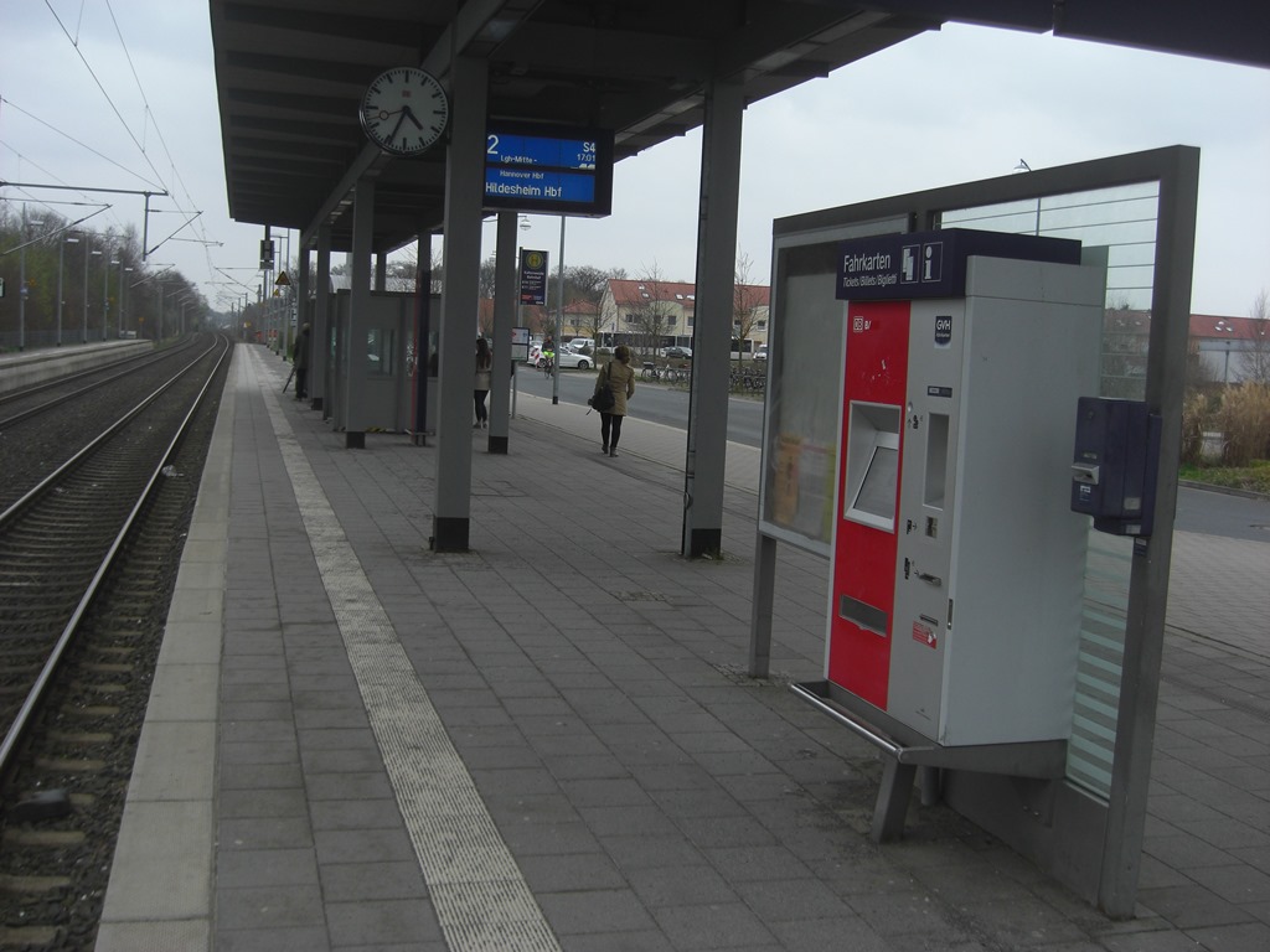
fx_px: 1394
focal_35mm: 38
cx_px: 635
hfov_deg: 49.0
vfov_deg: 37.7
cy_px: 476
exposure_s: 1/125
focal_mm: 7.9
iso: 80
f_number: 2.8
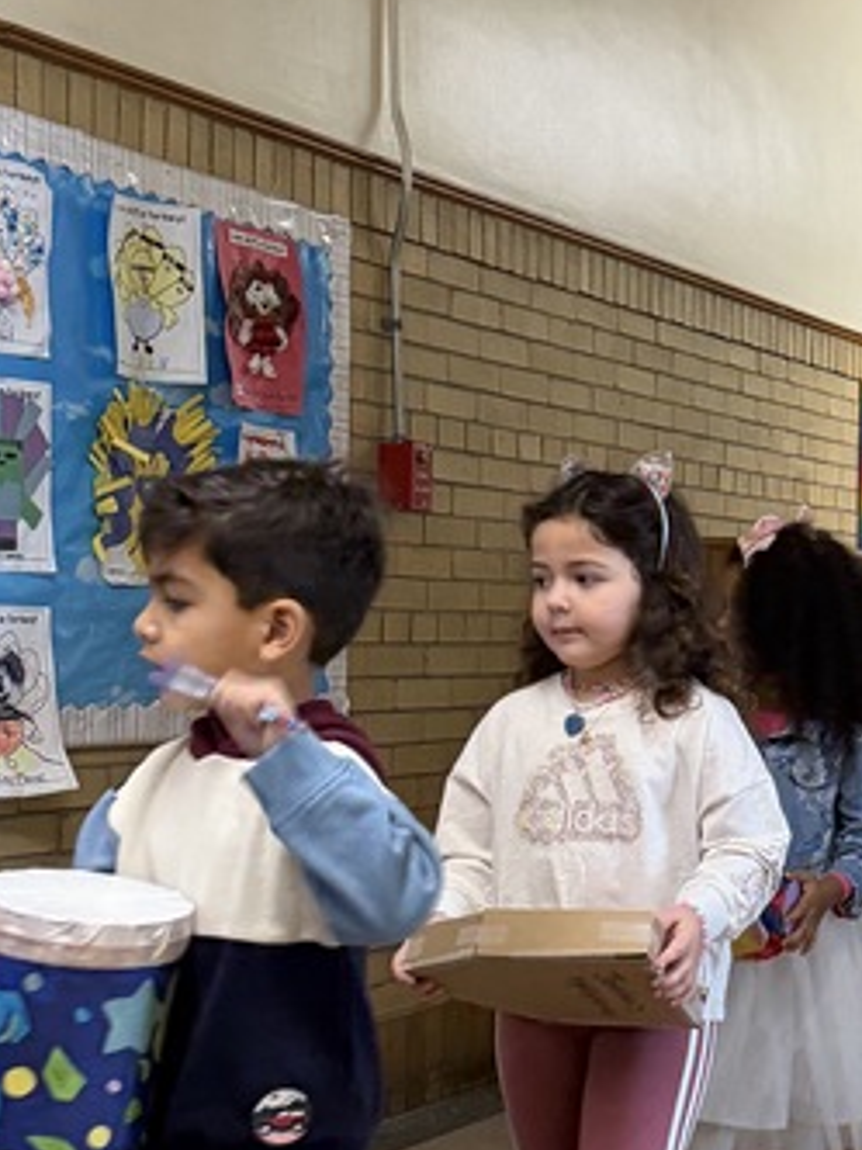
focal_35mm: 74
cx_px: 1007
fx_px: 2457
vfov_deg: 26.3
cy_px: 665
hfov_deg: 18.9
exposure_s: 1/60
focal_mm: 6.76
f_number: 1.78
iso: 400
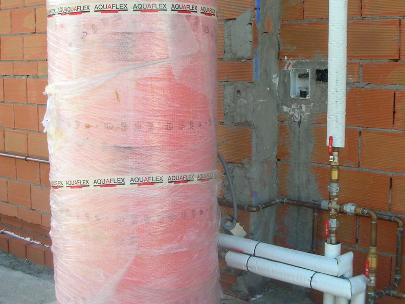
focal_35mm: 53
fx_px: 620
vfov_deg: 27.5
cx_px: 204
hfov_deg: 36.2
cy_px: 127
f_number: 8.5
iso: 50
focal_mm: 5.8
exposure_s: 1/33.2
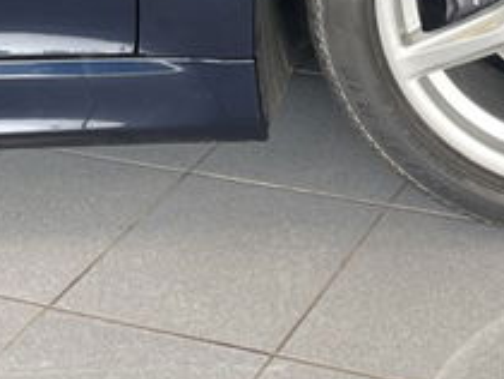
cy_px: -190
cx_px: 485
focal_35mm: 95
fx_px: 1385
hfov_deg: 20.1
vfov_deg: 14.5
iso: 80
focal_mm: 4.2
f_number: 1.6
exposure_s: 1/100
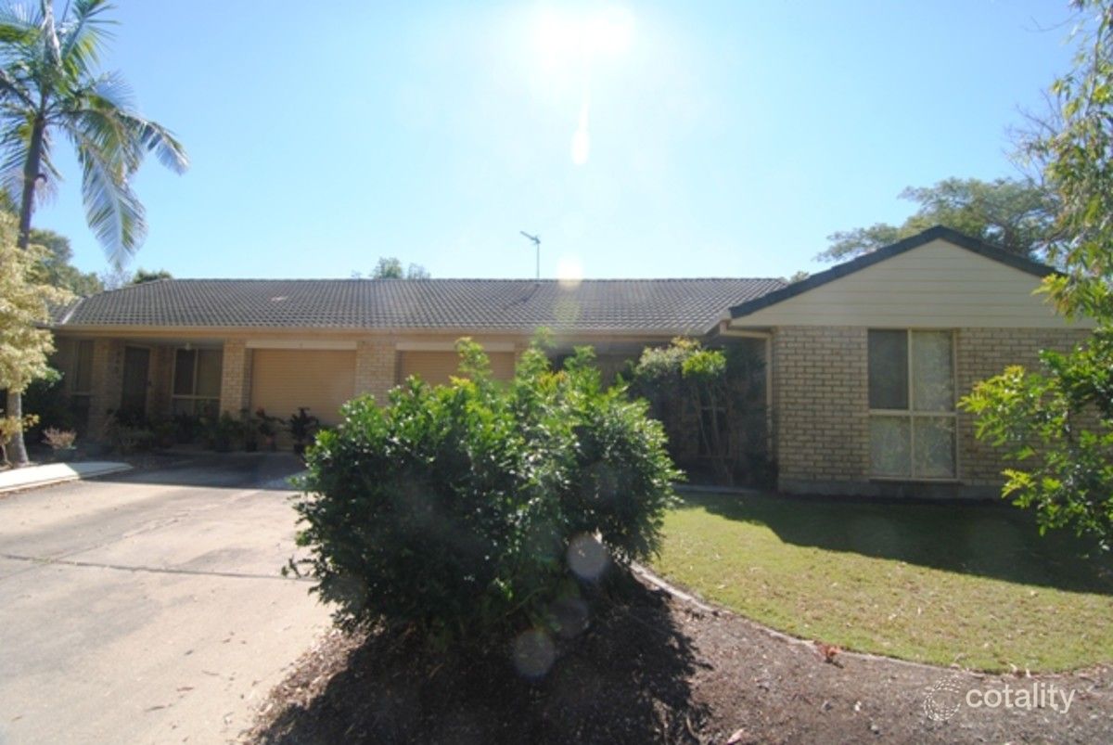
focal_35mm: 16
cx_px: 556
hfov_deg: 94.9
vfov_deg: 72.2
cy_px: 372
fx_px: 511
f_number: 6.3
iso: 100
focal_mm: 11
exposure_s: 1/160
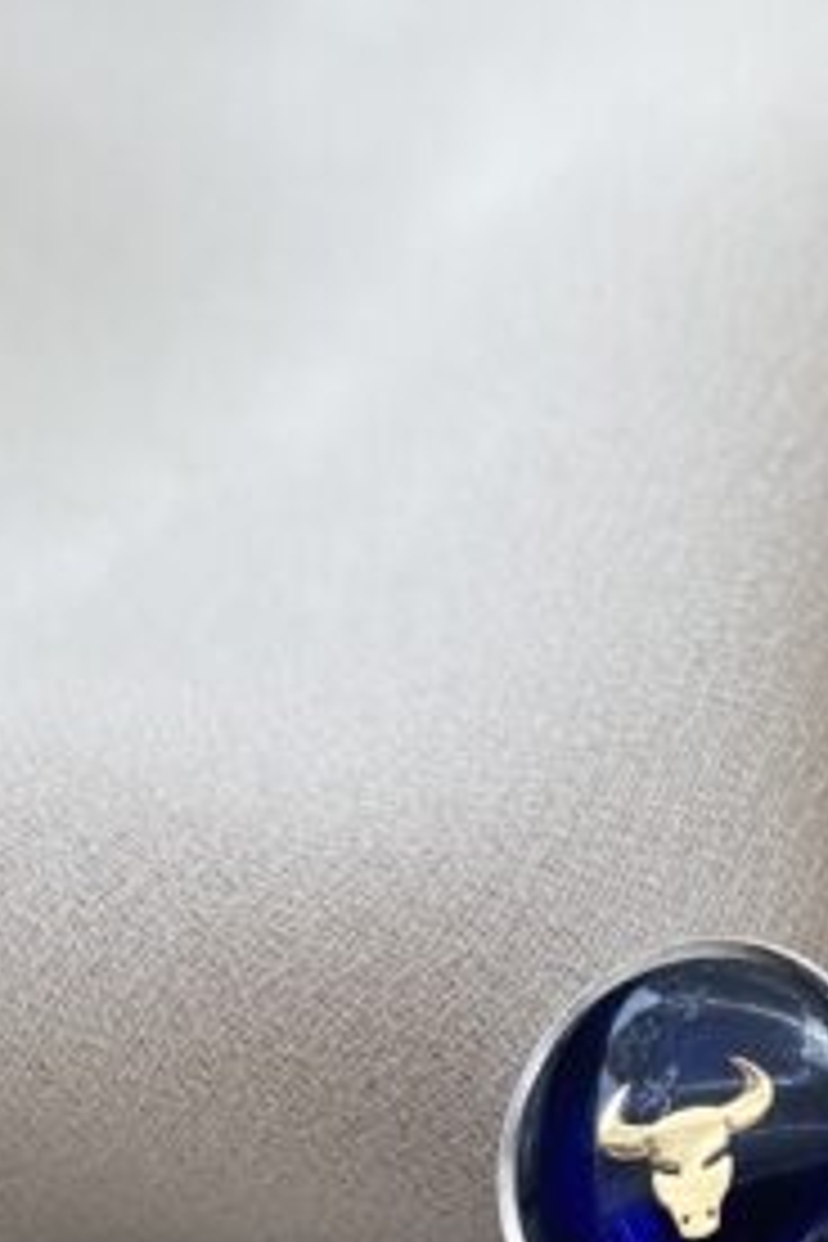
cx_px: 819
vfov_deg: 21.4
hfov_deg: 15.3
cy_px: 1519
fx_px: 3036
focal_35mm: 88
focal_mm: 4.25
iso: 32
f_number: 1.8
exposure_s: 1/252
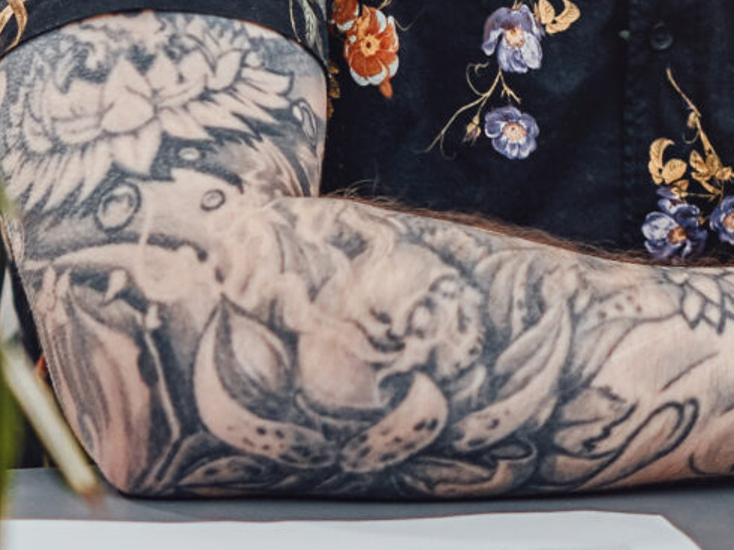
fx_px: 4260
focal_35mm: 201
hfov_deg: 9.8
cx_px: 694
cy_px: -118
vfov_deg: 7.3
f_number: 2
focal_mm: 40
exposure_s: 1/250
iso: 320
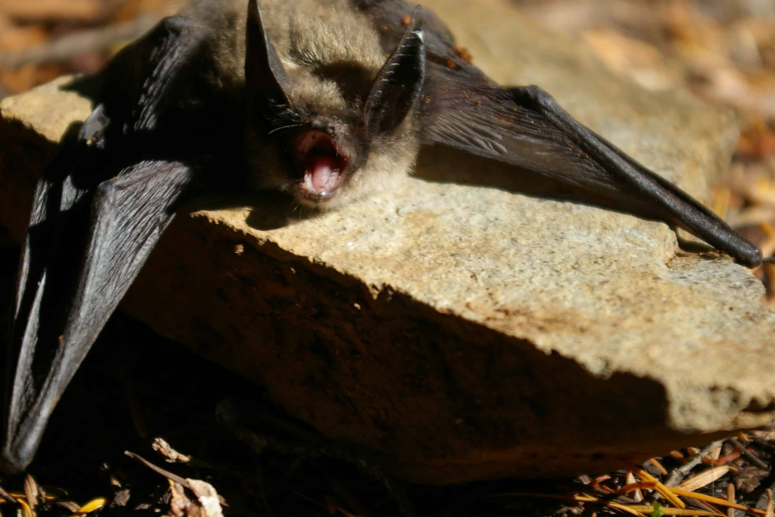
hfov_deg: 20.5
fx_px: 2144
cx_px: 361
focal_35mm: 100
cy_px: 218
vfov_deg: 13.7
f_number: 5.6
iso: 200
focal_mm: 55
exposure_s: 1/20
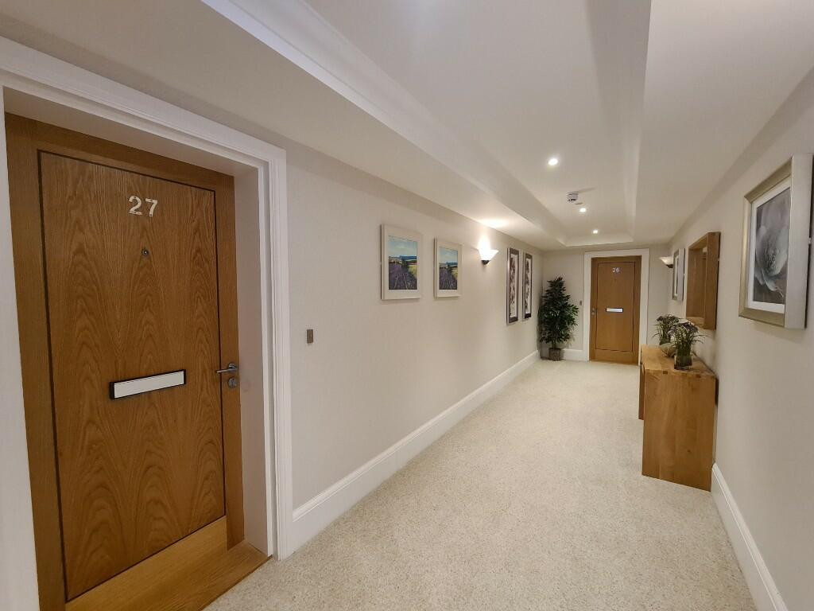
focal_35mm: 13
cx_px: 407
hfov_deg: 106.2
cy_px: 306
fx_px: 306
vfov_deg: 89.9
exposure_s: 1/50
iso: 400
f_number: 2.2
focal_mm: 2.2
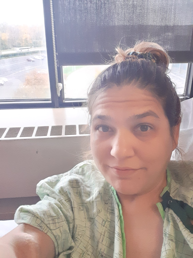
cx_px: 96
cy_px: 129
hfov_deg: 45.4
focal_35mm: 31
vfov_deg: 58.4
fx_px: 231
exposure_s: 1/20
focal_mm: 2.61
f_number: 2
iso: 500
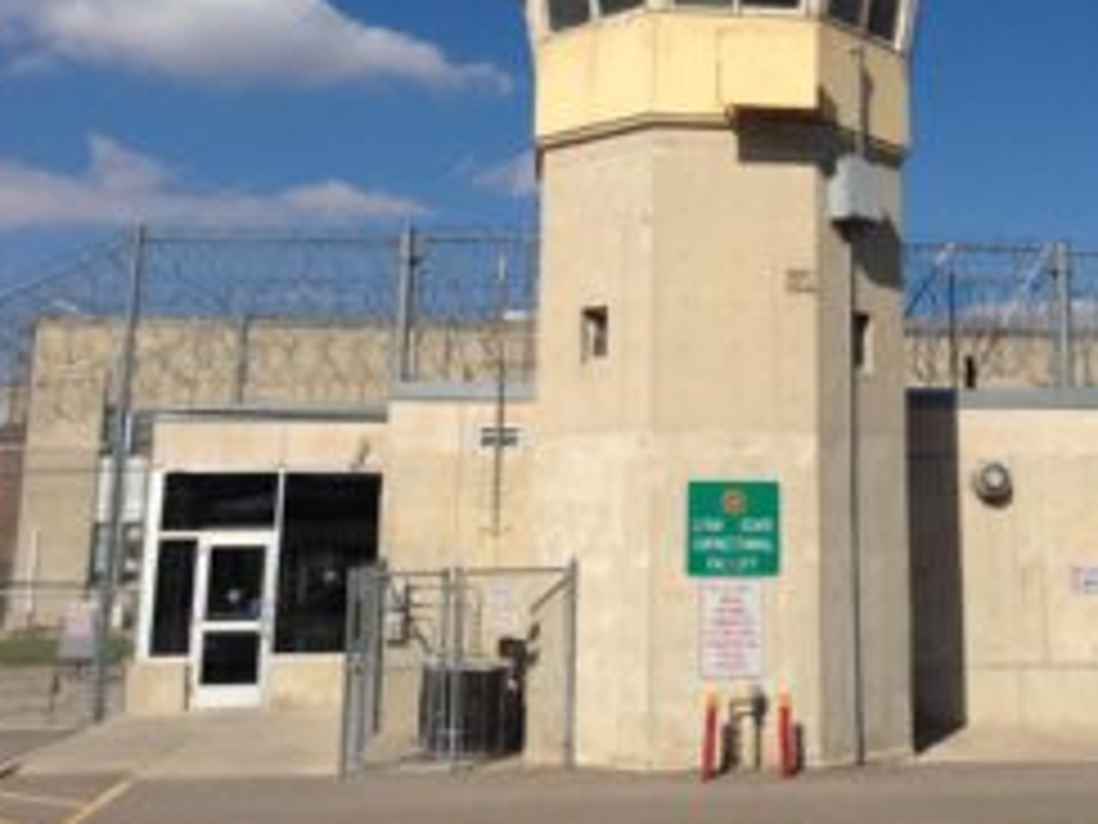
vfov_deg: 26.7
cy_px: 198
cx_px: 760
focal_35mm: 54
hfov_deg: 35.1
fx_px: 1713
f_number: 2.4
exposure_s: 1/3876
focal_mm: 4.12
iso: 50
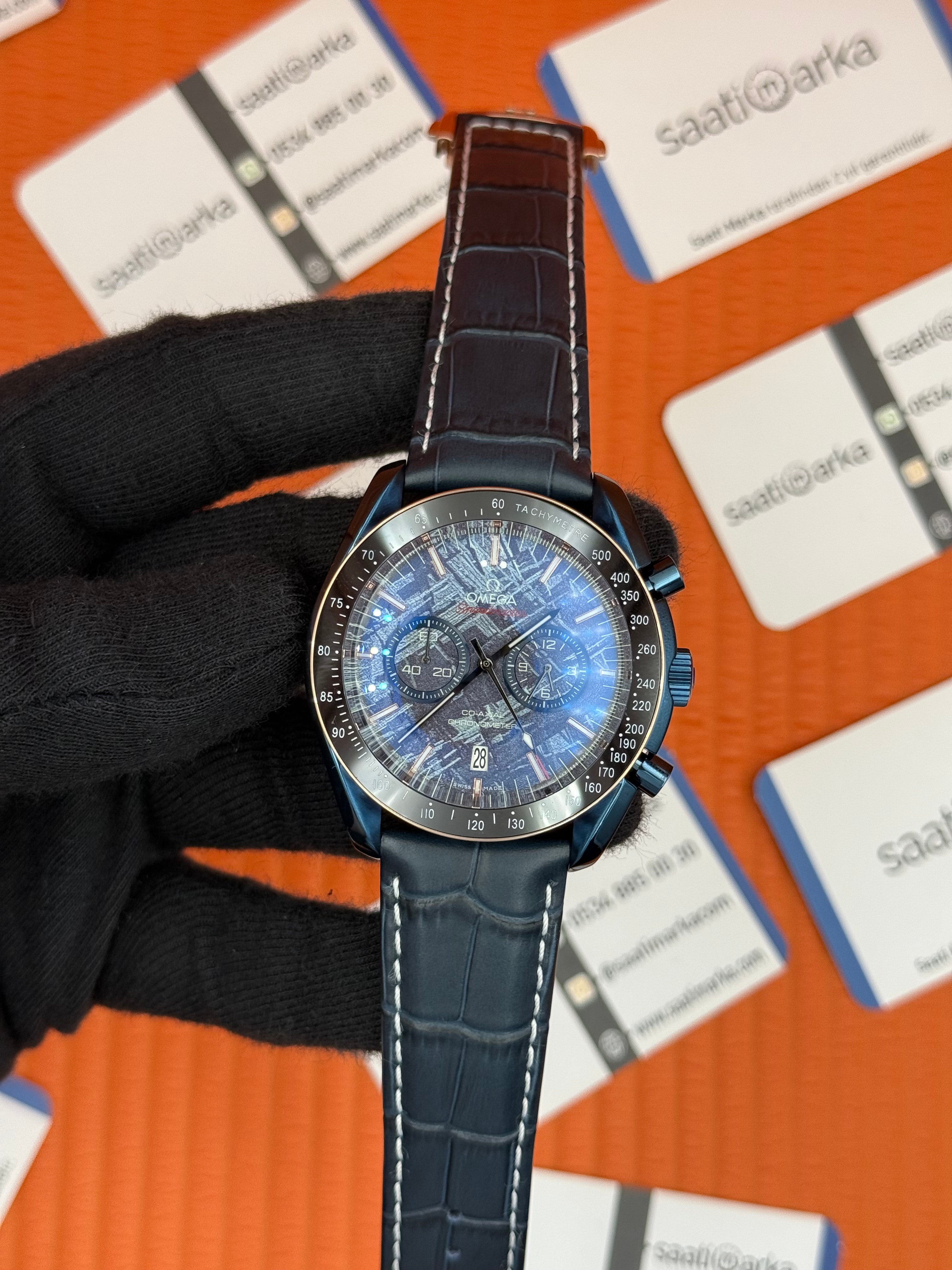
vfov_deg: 39.7
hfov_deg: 30.3
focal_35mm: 48
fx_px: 1760
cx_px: 476
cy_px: 635
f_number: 1.78
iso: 50
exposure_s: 1/122
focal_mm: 6.76
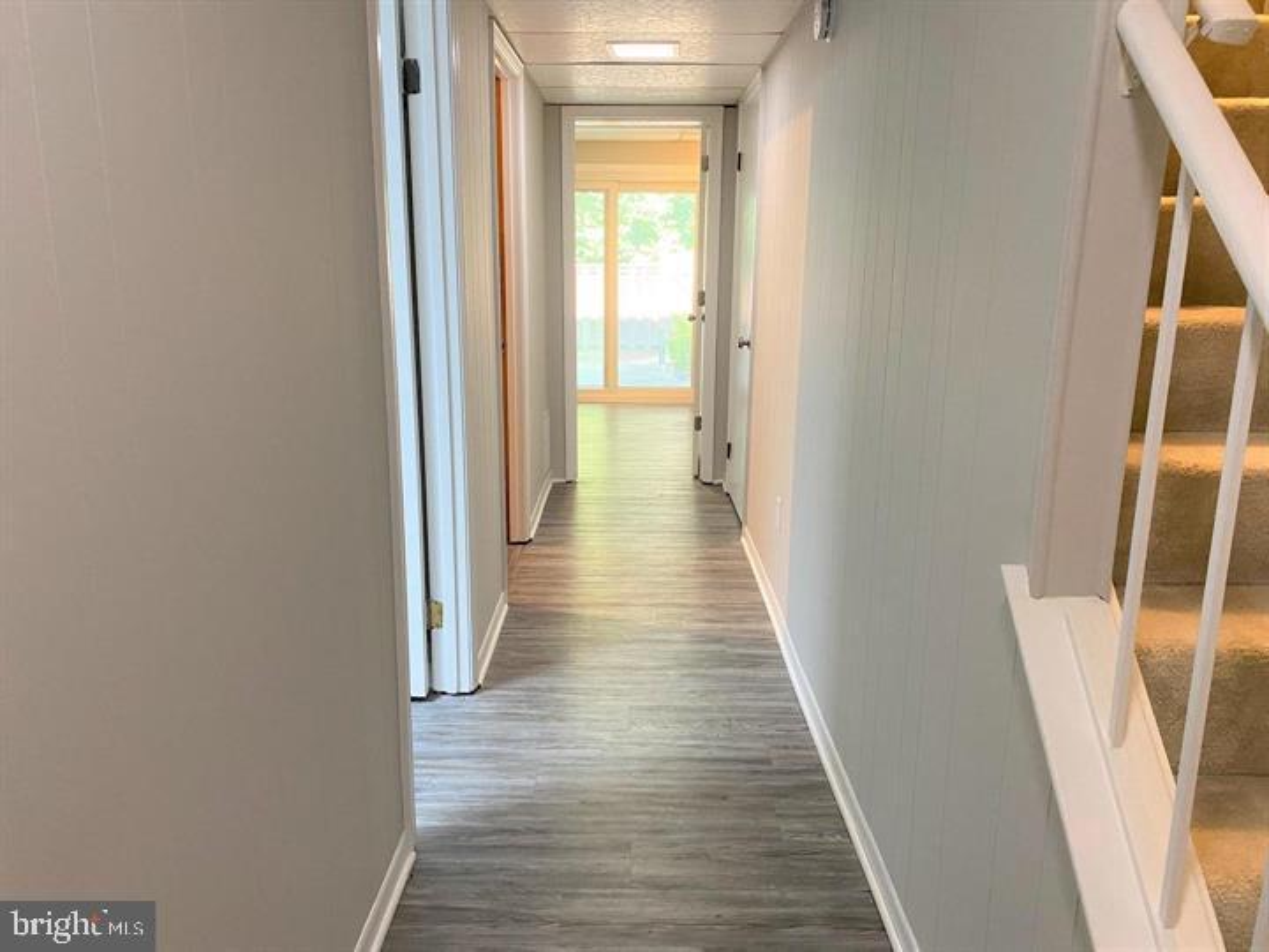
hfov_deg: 67.3
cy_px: 476
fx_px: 953
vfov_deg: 53.1
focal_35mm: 26
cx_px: 634
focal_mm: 4.25
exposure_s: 1/60
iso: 320
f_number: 1.8
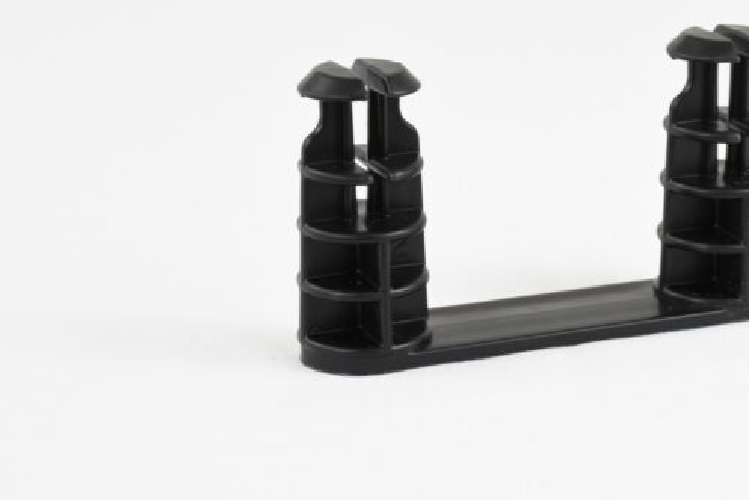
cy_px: 166
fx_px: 2997
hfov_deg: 14.2
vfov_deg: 9.5
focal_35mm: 144
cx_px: 553
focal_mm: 62
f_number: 10
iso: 640
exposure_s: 1/13
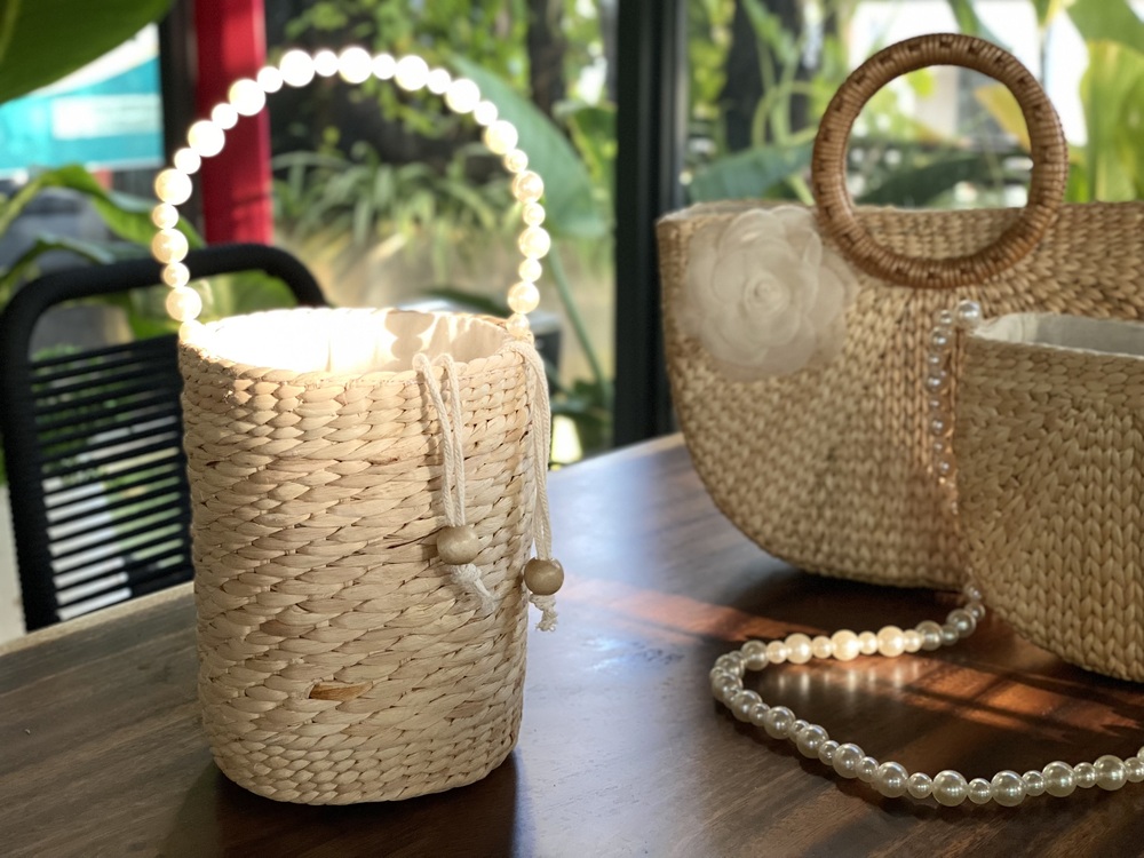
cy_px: 429
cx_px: 572
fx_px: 1719
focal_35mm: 52
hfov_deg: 36.8
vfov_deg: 28.0
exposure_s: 1/122
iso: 200
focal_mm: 6
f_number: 2
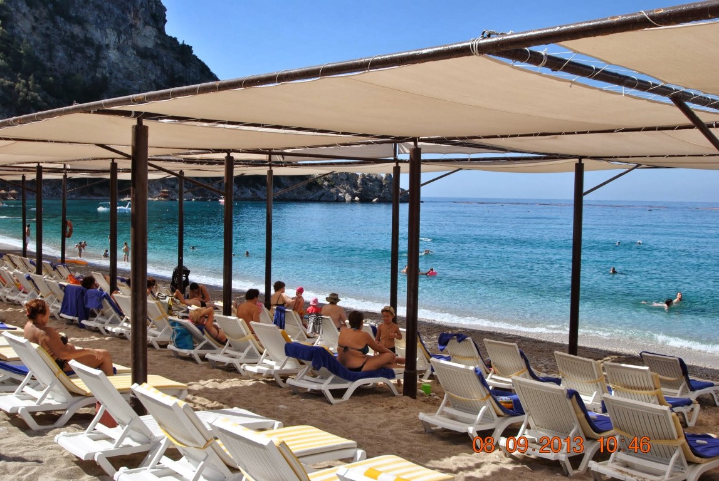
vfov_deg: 37.0
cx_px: 360
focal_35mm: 36
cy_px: 240
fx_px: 720
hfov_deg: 53.1
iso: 100
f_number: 8
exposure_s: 1/250
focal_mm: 24
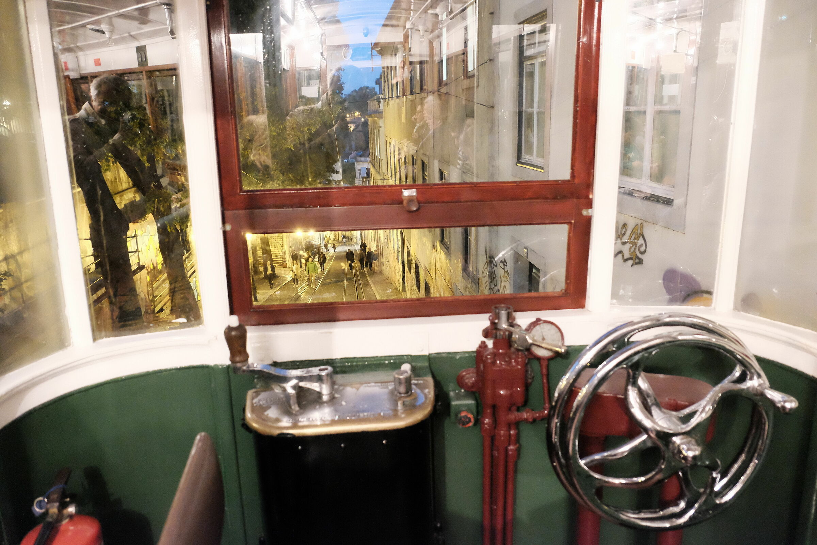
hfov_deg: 67.4
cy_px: 272
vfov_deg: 47.9
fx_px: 613
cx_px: 408
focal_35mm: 27
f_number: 4
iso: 12800
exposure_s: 1/10
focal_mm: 18
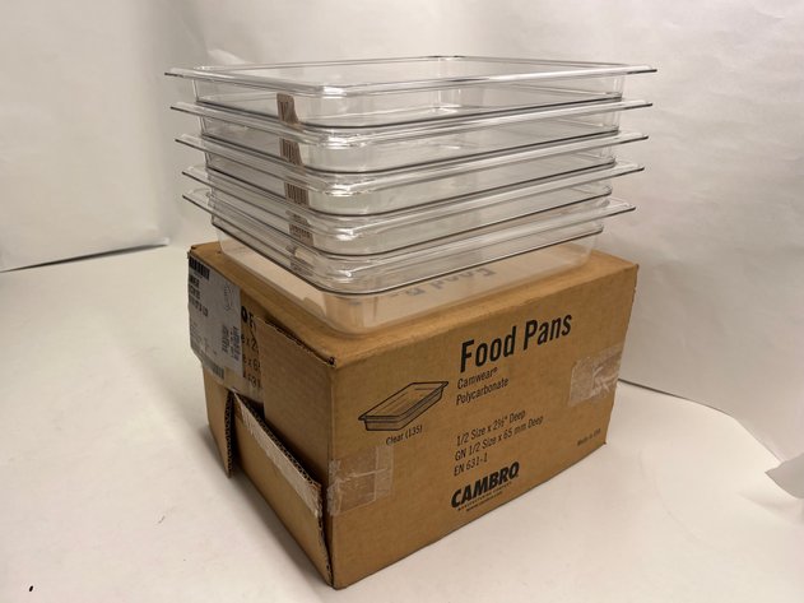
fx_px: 604
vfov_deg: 53.0
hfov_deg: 67.3
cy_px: 302
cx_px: 402
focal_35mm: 26
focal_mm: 5.7
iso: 50
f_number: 1.5
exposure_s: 1/365
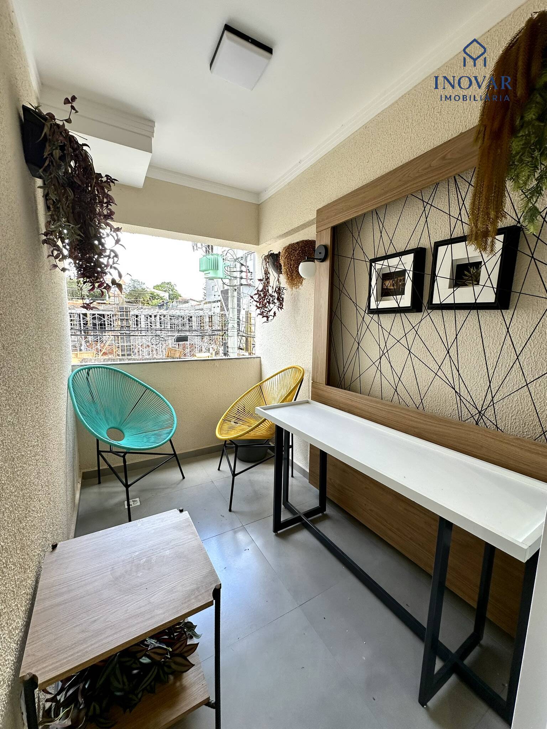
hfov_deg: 85.7
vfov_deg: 102.1
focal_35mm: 14
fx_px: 295
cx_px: 274
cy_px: 364
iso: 50
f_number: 2.2
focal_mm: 2.22
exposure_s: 1/120
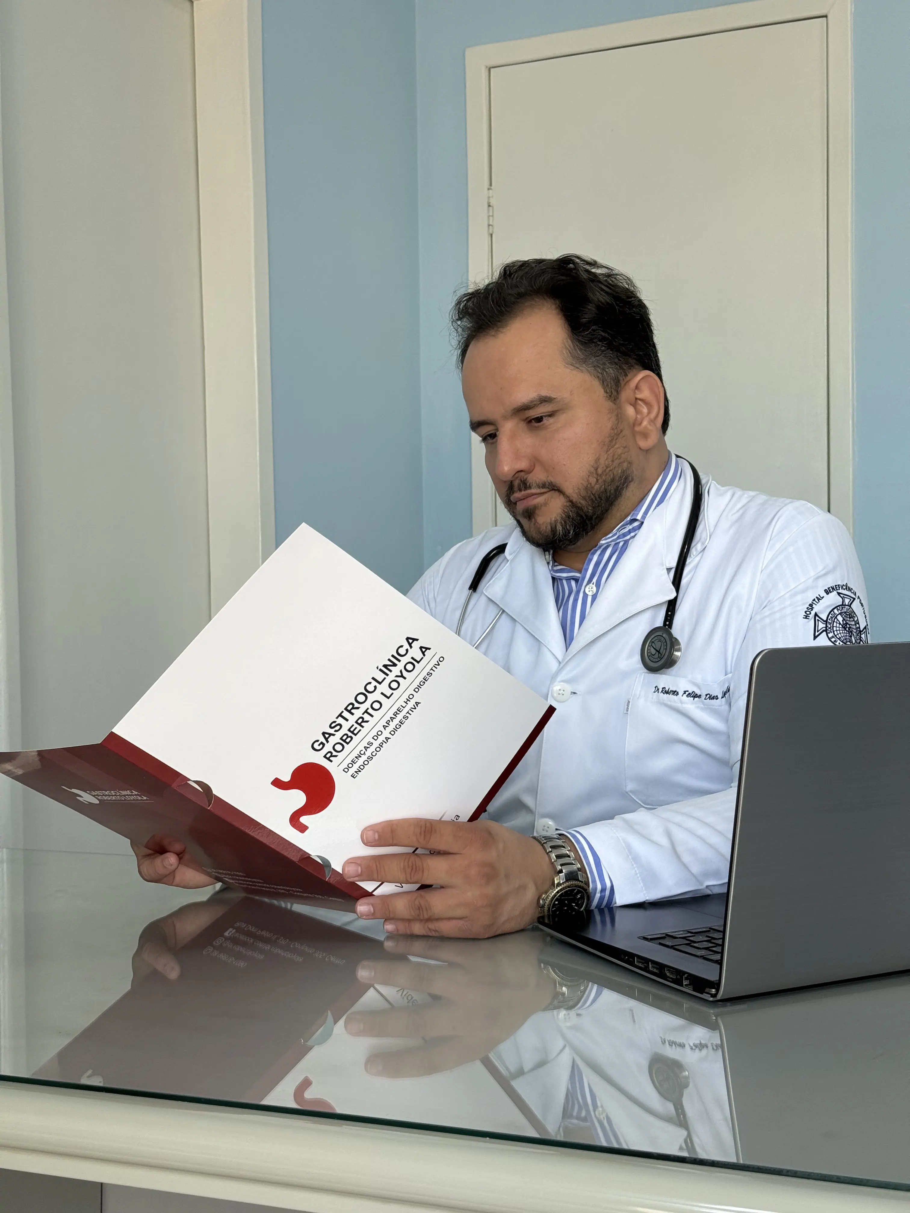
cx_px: 455
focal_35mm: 48
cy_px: 606
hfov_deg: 30.3
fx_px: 1682
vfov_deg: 39.7
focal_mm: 6.76
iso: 100
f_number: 1.78
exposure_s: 1/120
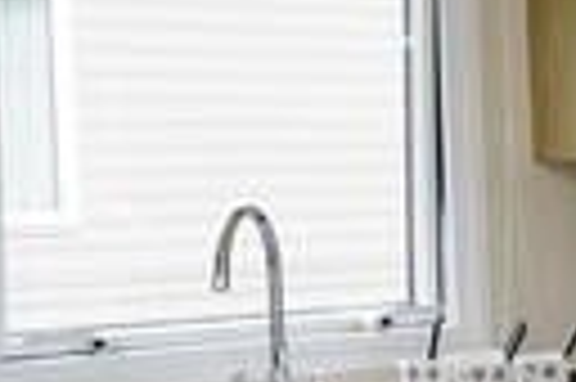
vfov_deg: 10.7
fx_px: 2045
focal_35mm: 128
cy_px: 276
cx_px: 1282
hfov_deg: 13.0
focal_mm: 16
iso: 1600
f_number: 18
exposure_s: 1/60
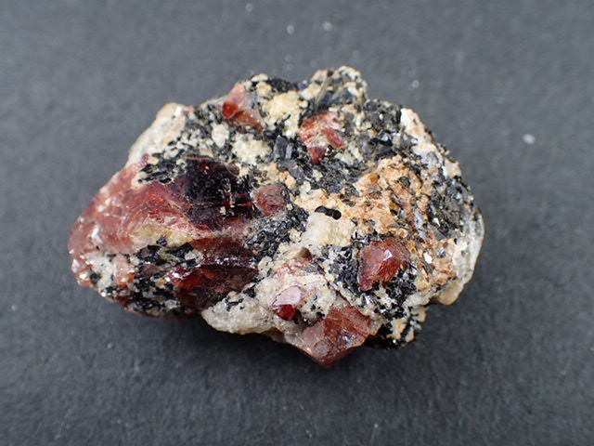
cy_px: 223
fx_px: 738
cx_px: 297
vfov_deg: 33.6
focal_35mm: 43
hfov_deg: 43.9
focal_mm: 7.86
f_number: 2.9
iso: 200
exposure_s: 1/160
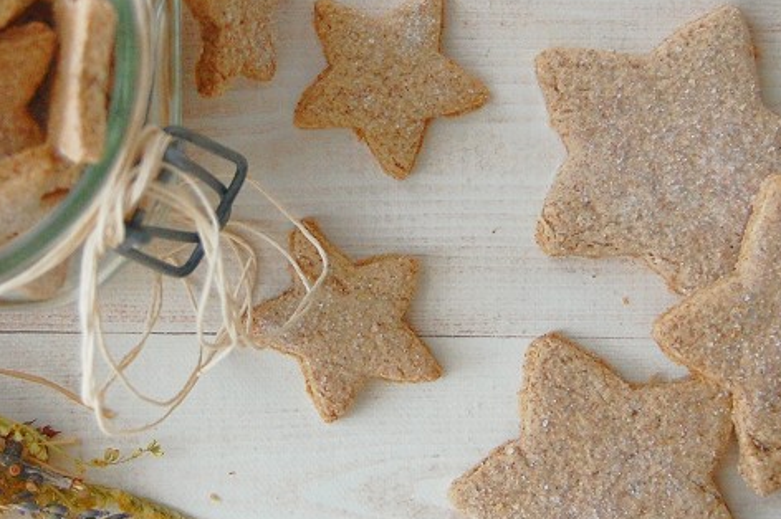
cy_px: 174
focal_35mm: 89
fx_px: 1929
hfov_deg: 22.8
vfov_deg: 15.3
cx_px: 285
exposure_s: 1/20
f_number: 4.2
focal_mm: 28
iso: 800
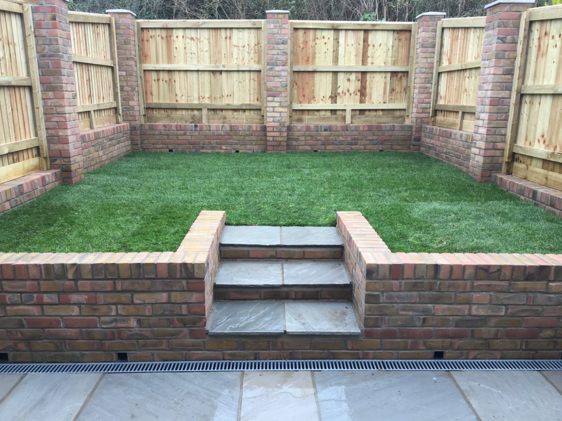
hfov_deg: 61.7
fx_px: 471
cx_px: 281
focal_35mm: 29
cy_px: 210
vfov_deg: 48.2
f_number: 2.2
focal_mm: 4.15
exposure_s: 1/100
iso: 32
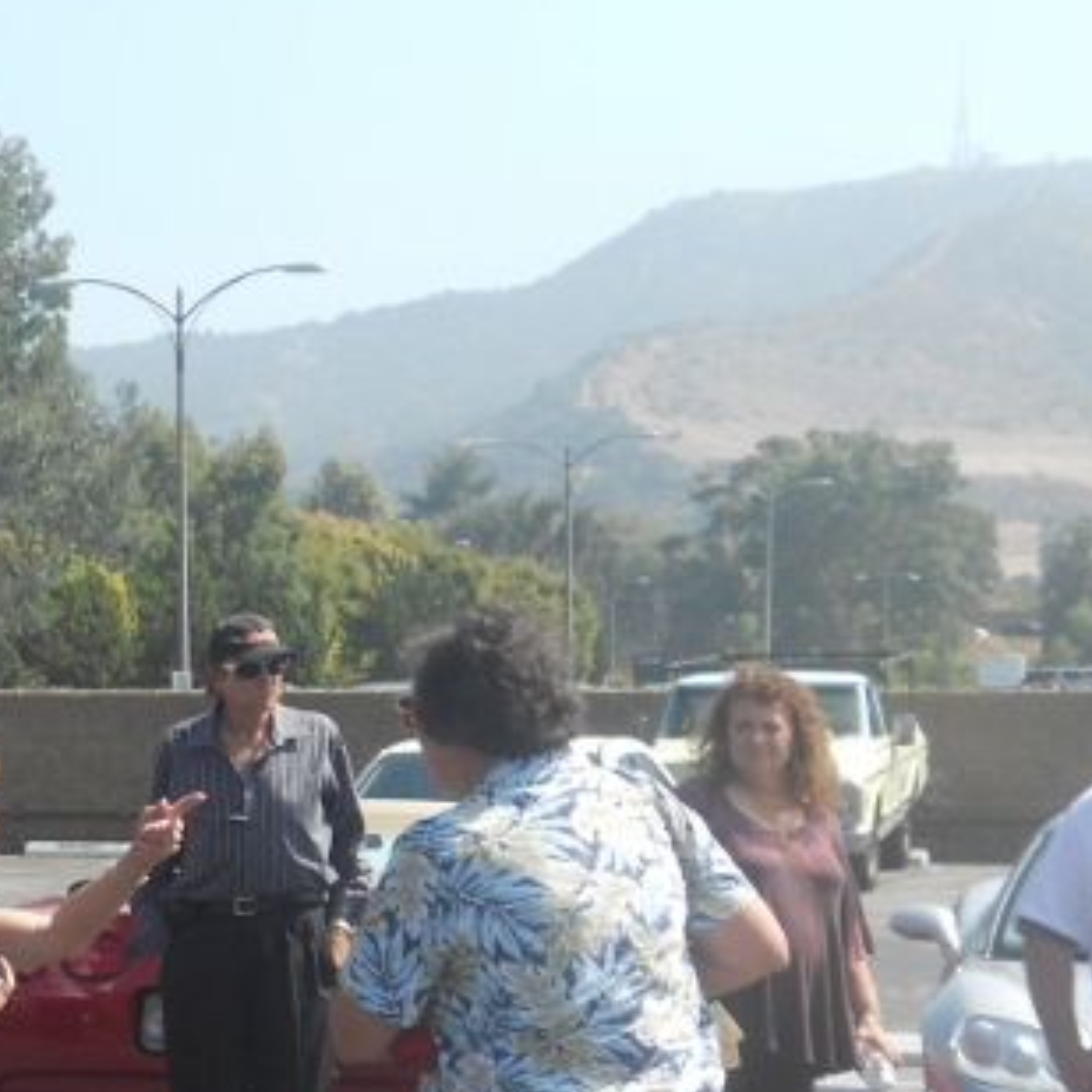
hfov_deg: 19.1
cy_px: 958
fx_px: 3105
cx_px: -110
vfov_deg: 19.6
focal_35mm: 87
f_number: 3.9
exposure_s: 1/400
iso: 80
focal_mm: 6.9
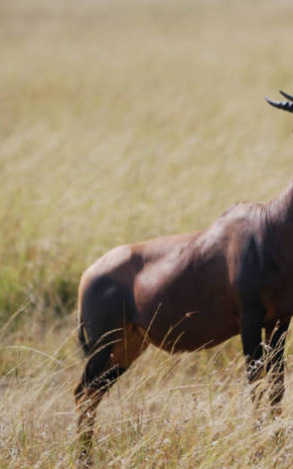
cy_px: 234
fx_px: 11761
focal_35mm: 920
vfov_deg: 2.3
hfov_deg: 1.4
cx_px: 269
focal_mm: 400
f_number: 5.6
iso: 100
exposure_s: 1/320
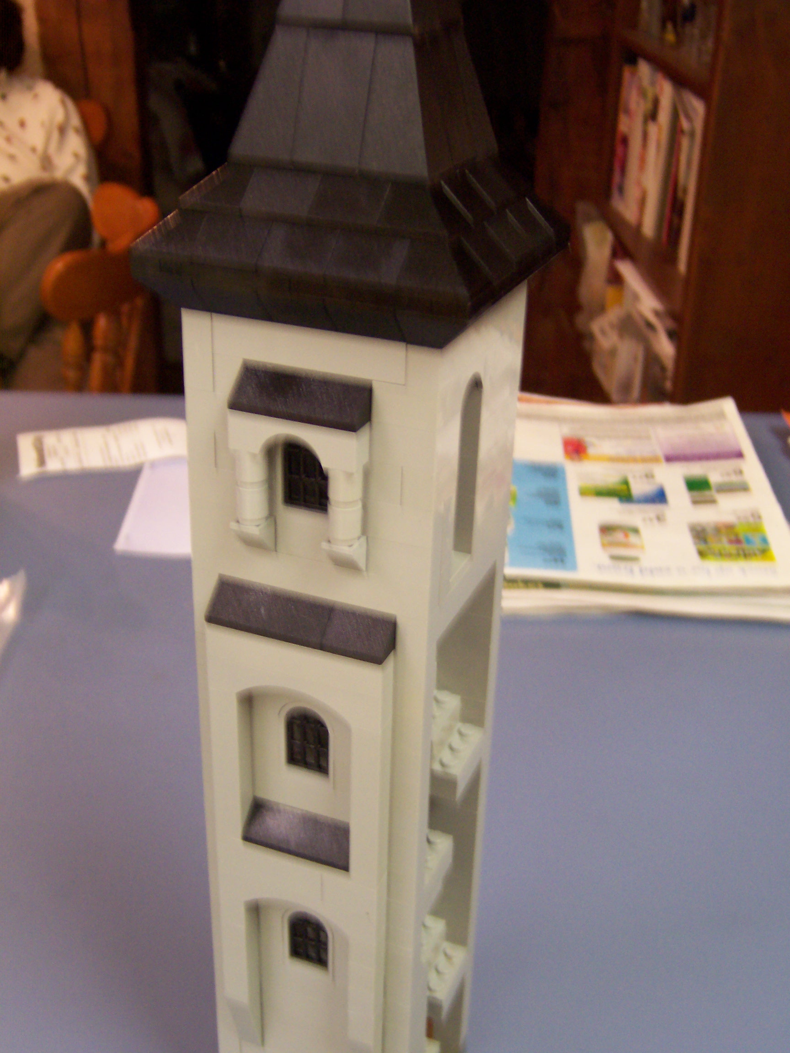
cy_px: 526
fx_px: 1217
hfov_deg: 36.0
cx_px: 395
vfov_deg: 46.8
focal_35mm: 40
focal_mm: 6.7
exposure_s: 1/10
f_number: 3.4
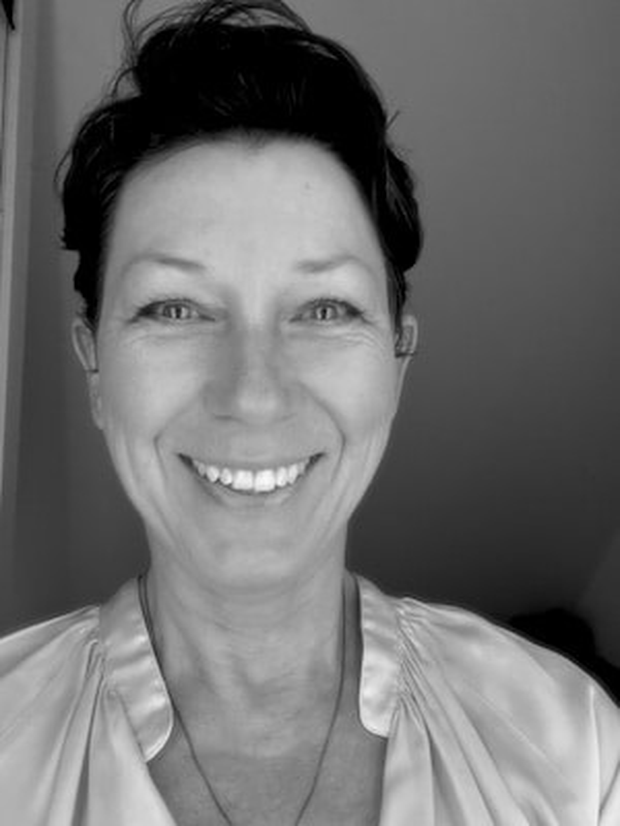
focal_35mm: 30
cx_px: 310
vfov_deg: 60.0
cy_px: 413
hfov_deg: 46.8
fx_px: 716
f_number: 2.2
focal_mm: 2.71
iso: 400
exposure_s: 1/32
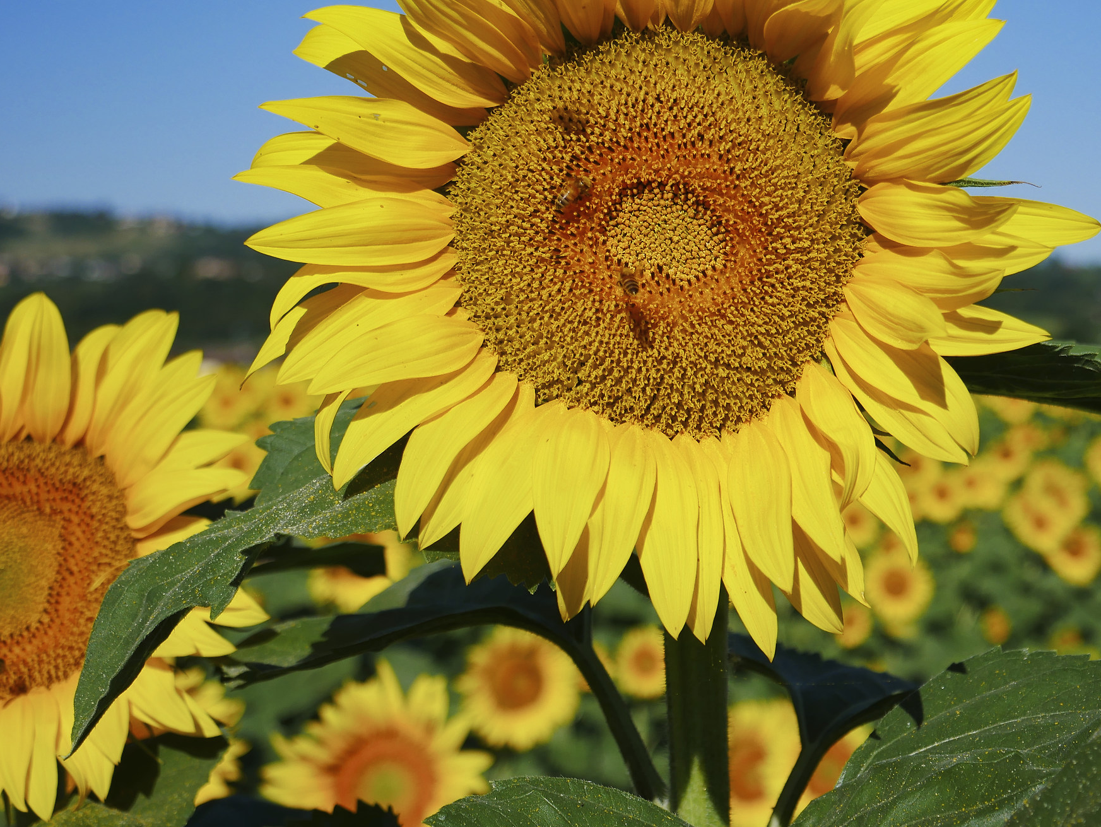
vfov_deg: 22.2
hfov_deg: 29.2
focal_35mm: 66
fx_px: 2101
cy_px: 296
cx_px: 712
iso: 200
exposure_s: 1/4000
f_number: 3.5
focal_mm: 24
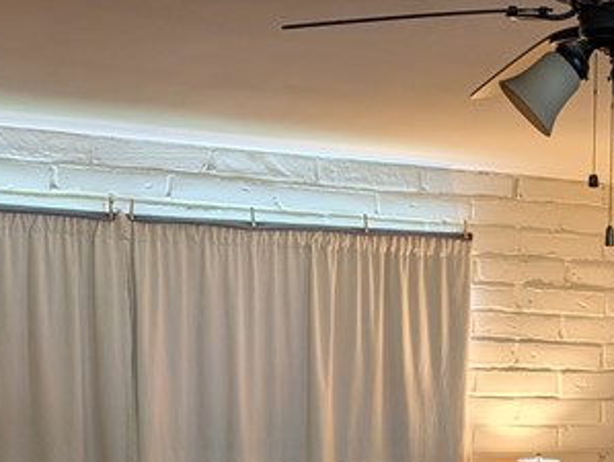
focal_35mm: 82
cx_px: 560
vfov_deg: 17.1
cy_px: 573
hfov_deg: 23.2
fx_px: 1456
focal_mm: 6.9
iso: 34
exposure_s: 1/120
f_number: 1.68
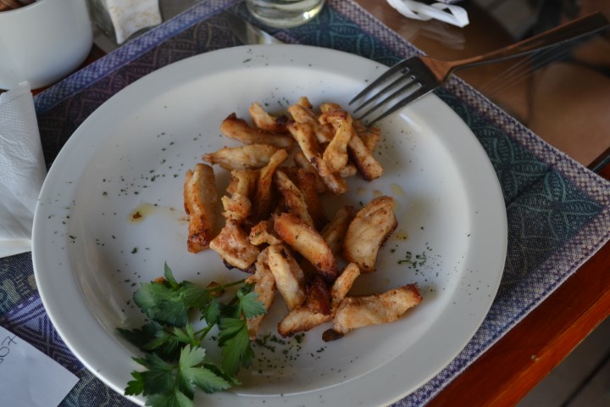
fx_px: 890
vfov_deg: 25.8
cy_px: 204
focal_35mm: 52
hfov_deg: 37.9
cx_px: 305
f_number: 5
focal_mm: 35
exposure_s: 1/30
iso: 400
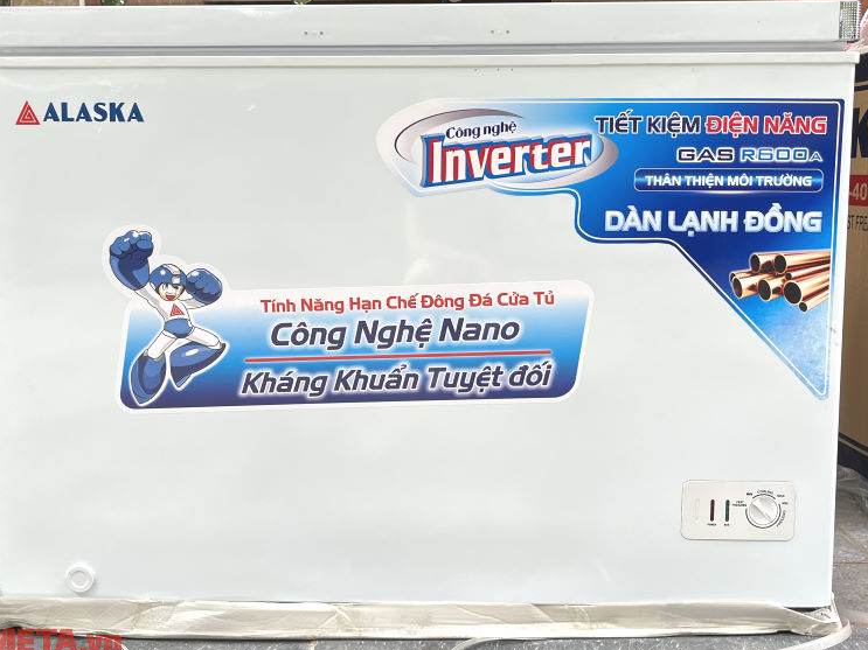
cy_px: 324
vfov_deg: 49.7
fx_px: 702
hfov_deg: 63.4
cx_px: 410
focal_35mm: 28
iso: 40
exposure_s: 1/121
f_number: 1.6
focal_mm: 5.1
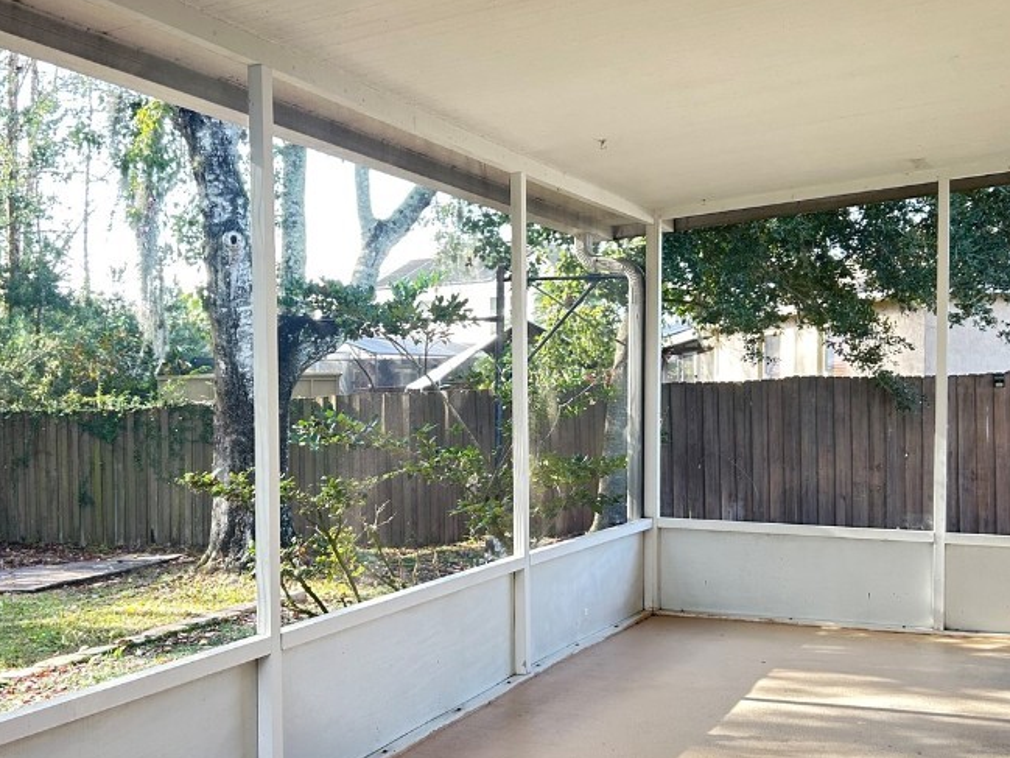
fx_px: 1196
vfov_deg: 35.1
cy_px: 419
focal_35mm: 41
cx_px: 467
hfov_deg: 45.7
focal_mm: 5.7
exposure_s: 1/121
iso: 100
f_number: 1.5
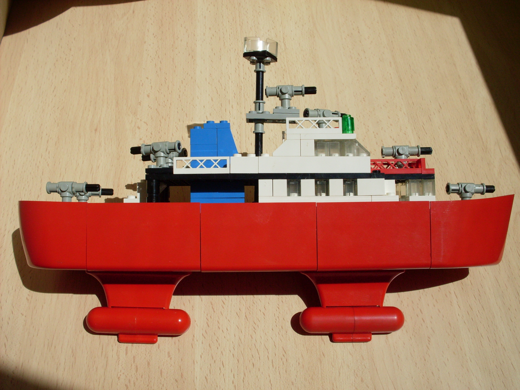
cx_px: 260
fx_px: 571
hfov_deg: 49.0
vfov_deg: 37.7
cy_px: 195
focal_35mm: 38
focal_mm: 6.3
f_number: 8.4
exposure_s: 1/350
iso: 80
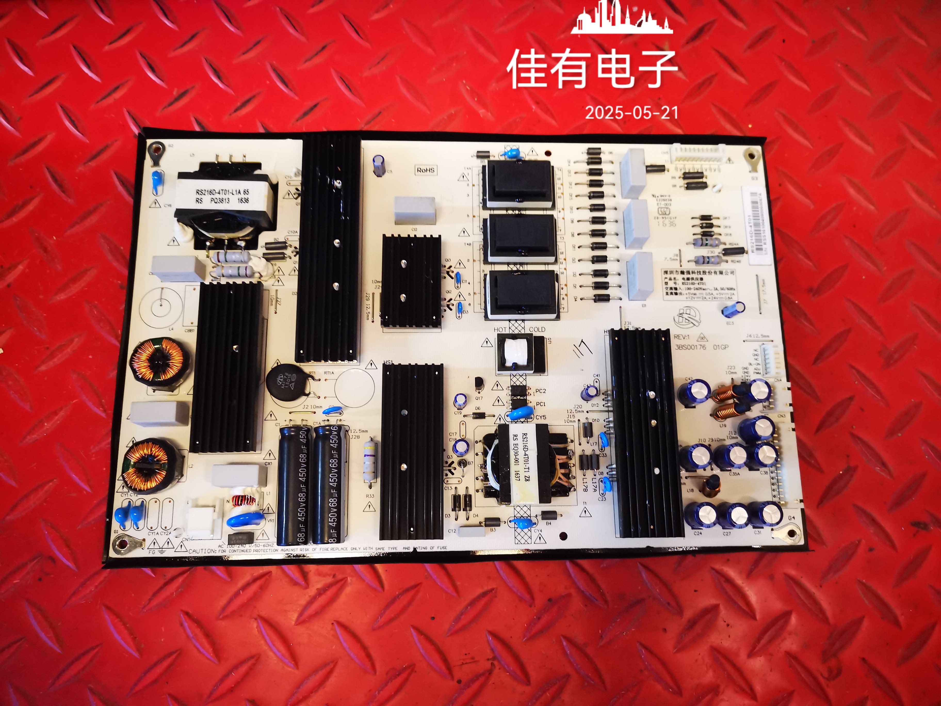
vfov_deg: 51.4
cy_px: 353
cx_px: 470
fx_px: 734
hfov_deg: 65.3
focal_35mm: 27
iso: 1000
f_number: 1.8
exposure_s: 1/25
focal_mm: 5.58
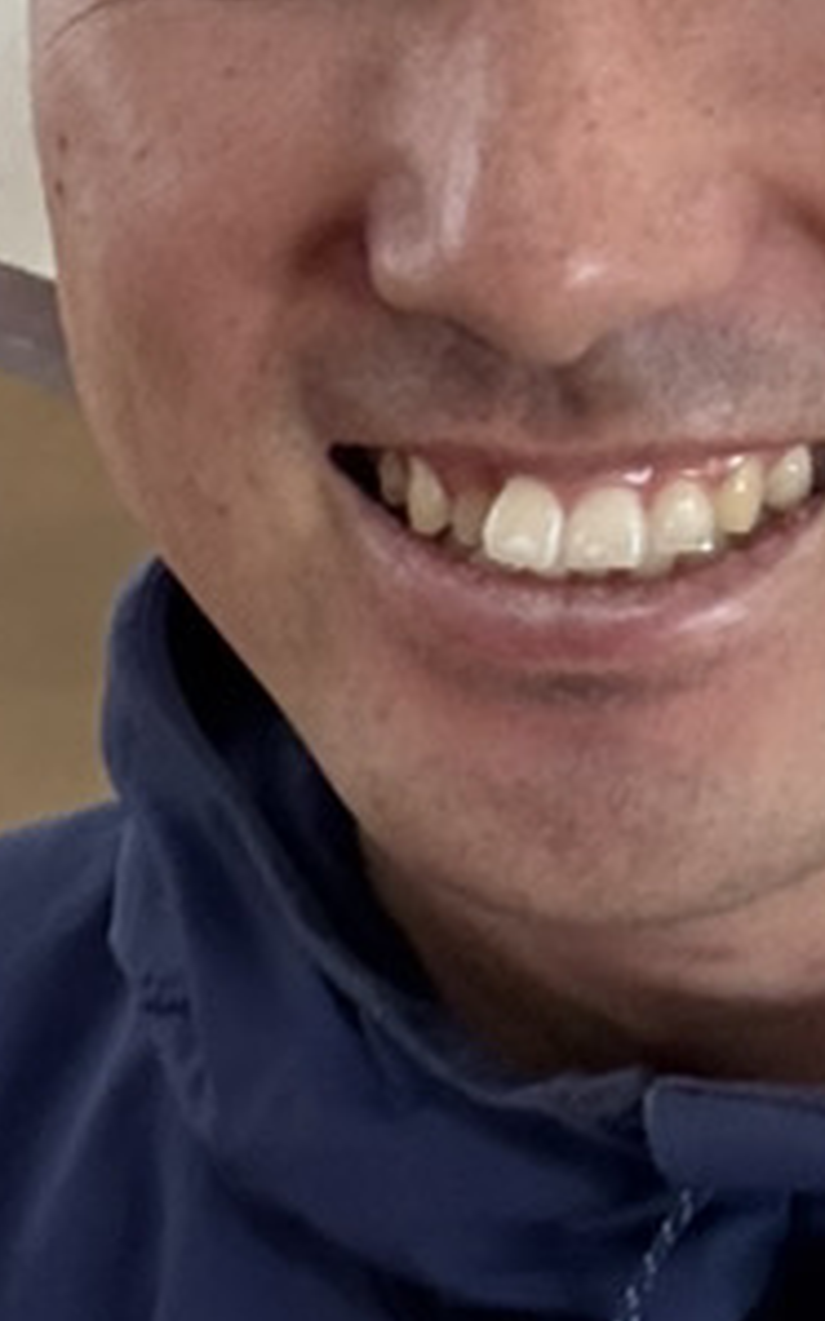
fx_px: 4609
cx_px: -767
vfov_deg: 16.3
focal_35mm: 128
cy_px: 598
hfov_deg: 9.6
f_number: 1.9
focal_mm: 2.69
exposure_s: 1/60
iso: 250
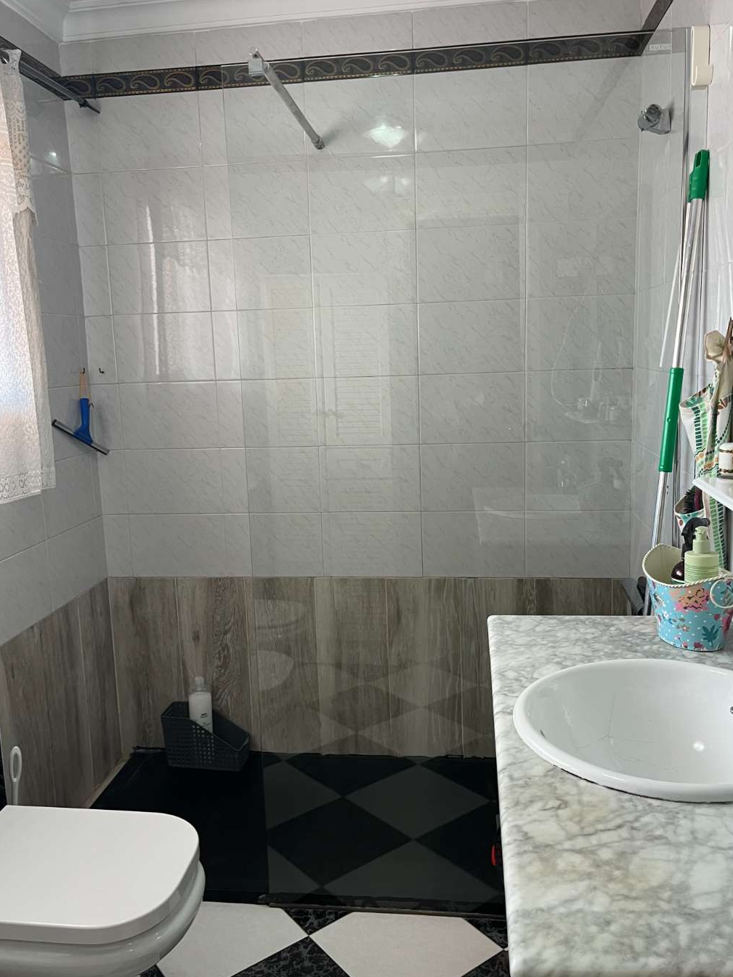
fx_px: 819
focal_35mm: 29
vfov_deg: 61.7
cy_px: 480
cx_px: 360
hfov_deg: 48.2
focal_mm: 5.1
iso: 80
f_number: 1.6
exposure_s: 1/50
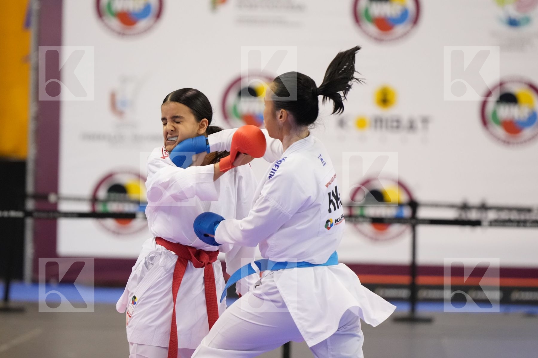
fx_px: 3825
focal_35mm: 256
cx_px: 269
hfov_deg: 8.0
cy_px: 179
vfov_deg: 5.4
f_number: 2.8
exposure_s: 1/1000
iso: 3200
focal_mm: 171
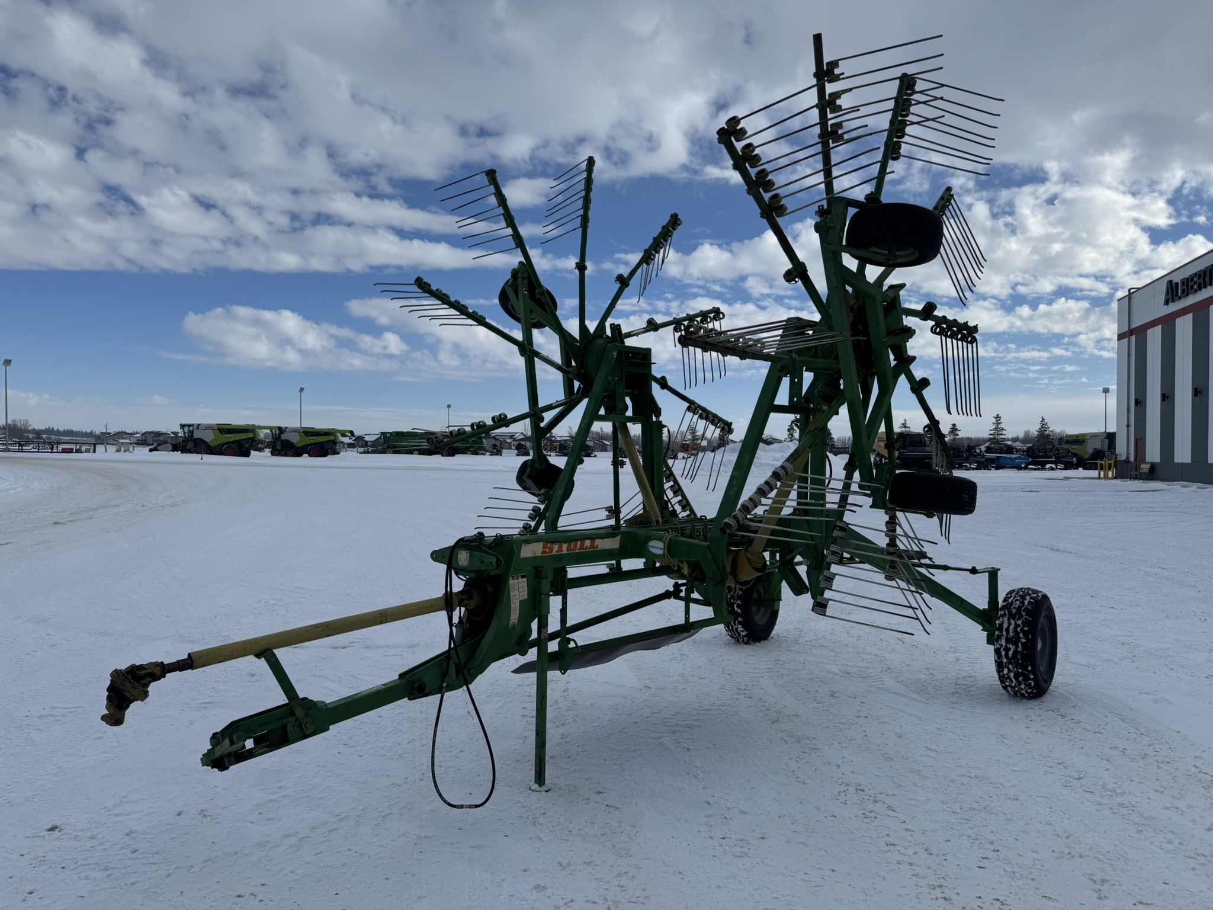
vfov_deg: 56.8
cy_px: 455
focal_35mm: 24
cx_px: 606
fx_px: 841
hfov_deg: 71.6
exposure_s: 1/9009
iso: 80
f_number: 1.78
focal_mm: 6.76
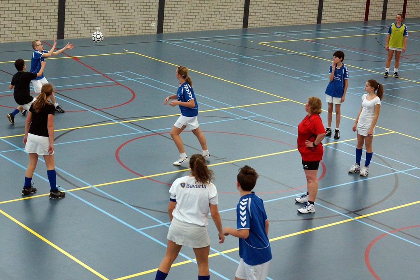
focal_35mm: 60
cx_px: 210
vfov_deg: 22.6
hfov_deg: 33.4
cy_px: 140
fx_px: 699
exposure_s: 1/320
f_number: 4
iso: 1600
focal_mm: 40
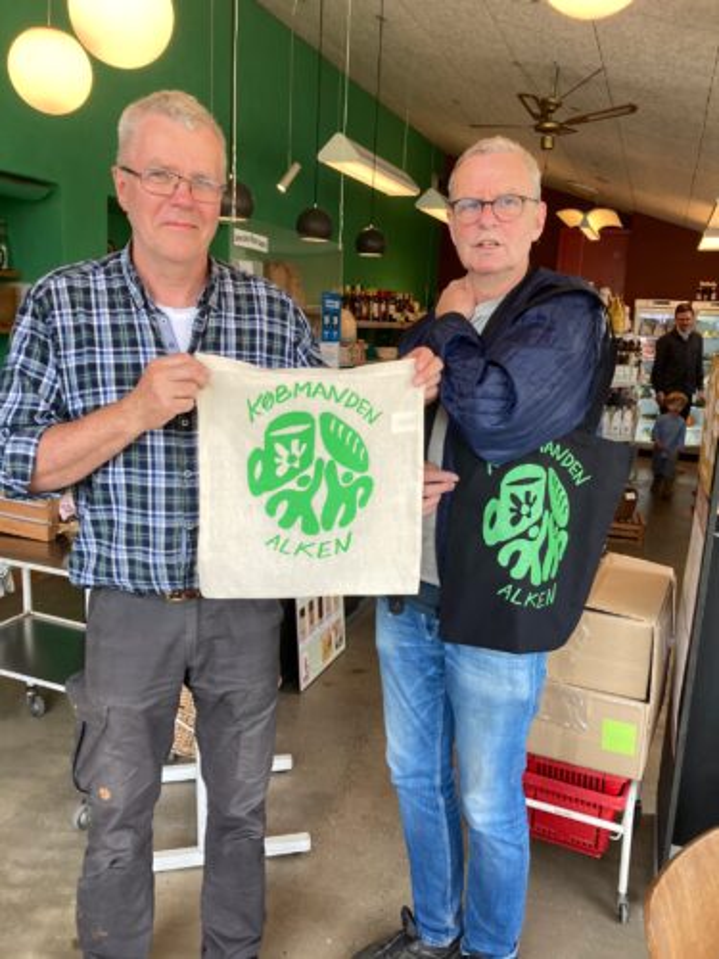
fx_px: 775
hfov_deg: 49.7
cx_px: 360
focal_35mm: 28
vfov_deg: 63.4
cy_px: 480
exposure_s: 1/100
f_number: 1.8
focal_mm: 3.99
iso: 40
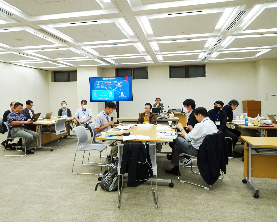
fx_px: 213
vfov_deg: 54.9
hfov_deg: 66.0
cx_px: 129
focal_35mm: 26
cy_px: 108
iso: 80
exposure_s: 1/50
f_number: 3.5
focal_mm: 4.1
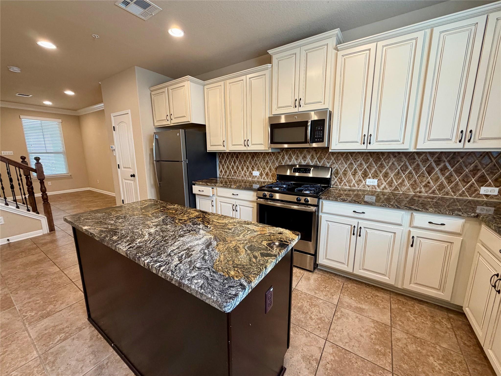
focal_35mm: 14
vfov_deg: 85.7
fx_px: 203
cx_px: 250
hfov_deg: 102.1
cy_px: 188
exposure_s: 1/60
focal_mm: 2.22
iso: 200
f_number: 2.2
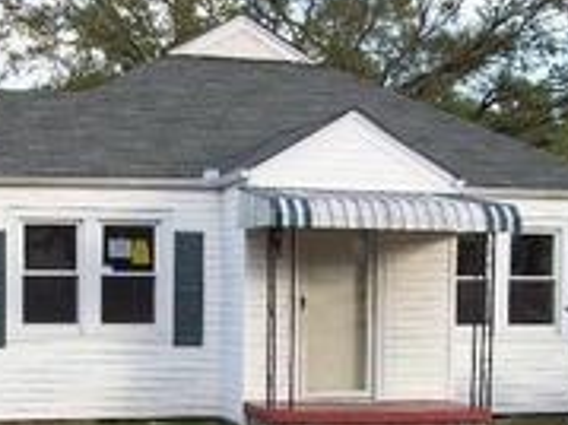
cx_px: 197
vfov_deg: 16.8
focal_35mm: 87
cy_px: 362
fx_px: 1427
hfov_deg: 22.4
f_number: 3
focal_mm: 7.6
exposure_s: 1/211
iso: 80
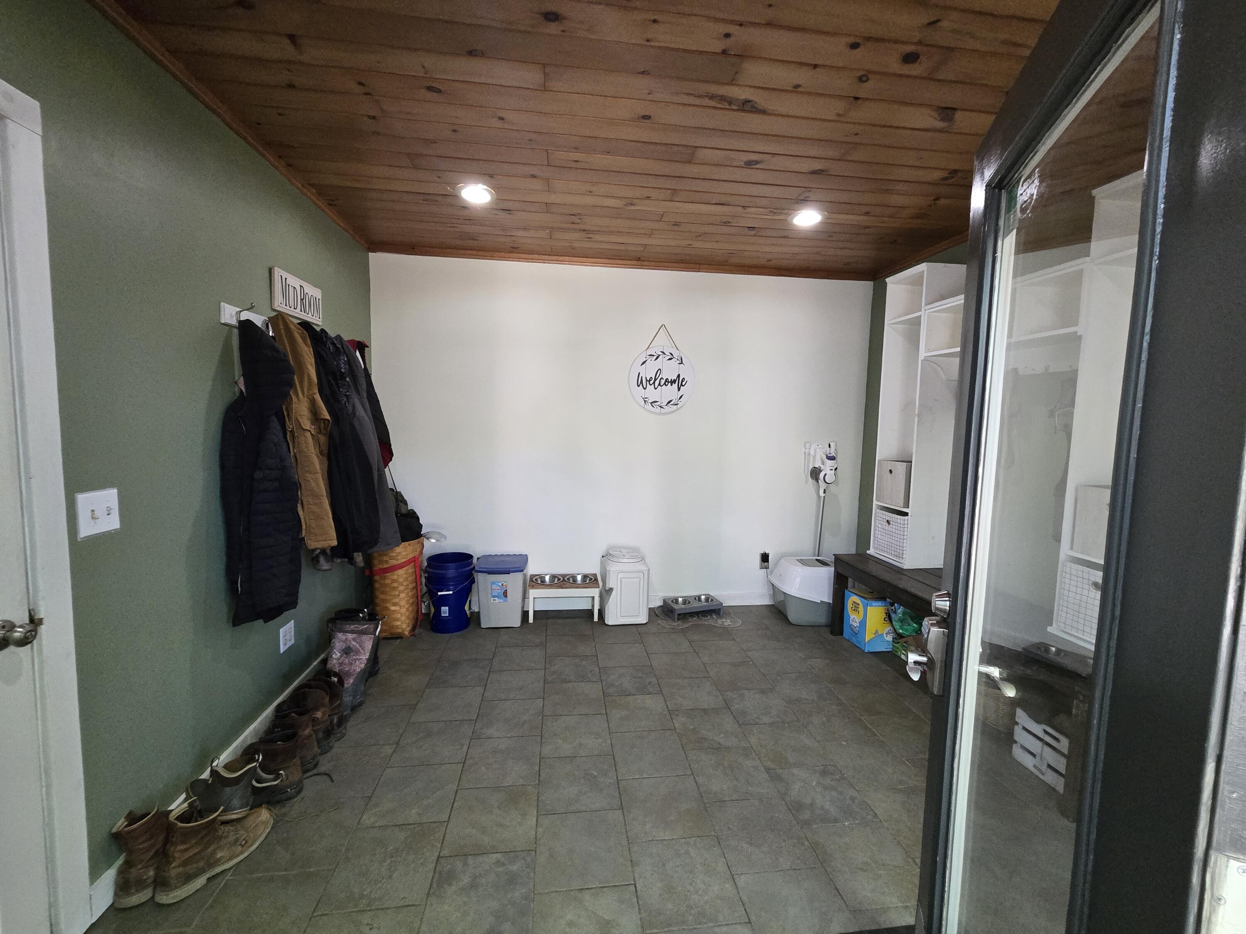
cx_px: 623
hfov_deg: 106.2
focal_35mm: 13
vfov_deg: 89.9
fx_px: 468
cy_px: 467
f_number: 2.2
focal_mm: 2.2
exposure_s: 1/60
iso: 640
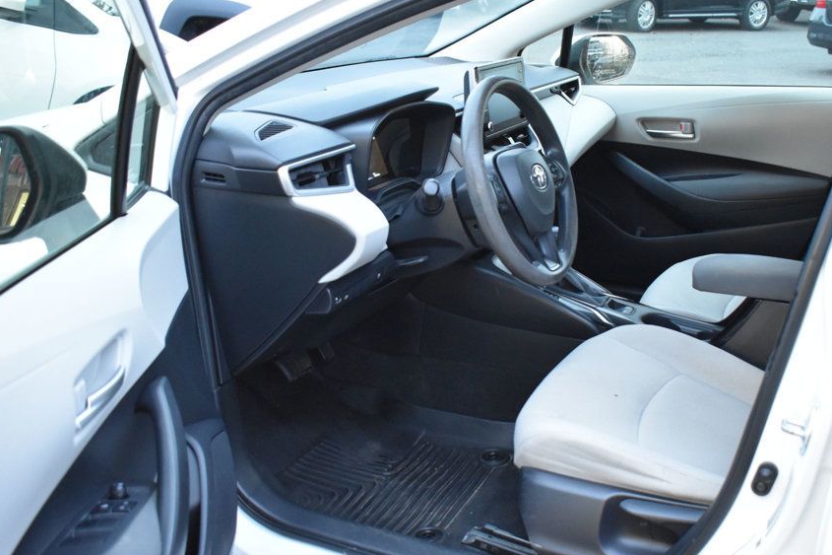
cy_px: 288
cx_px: 468
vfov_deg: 33.4
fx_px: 924
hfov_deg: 48.4
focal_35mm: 40
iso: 3200
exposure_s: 1/10
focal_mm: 22
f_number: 3.8
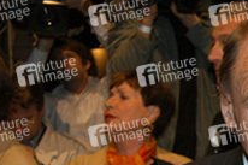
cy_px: 163
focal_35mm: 105
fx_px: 723
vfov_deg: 12.9
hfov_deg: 18.9
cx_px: 256
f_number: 5
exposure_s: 1/125
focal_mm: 32
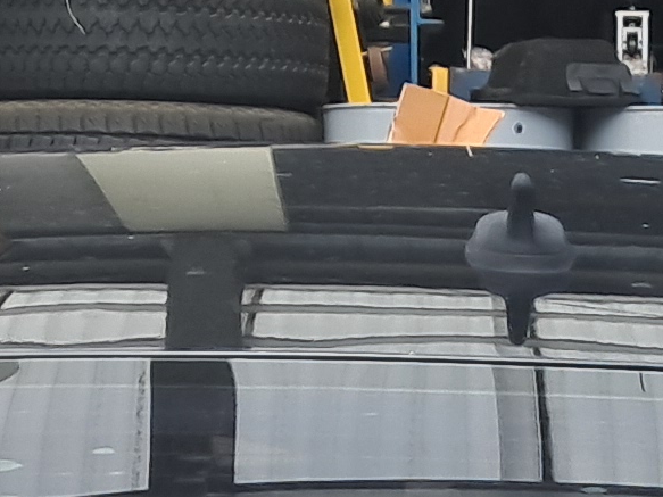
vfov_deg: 6.8
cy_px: 1654
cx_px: 658
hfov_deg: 10.4
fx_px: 3619
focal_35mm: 189
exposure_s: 1/195
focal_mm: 4
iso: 50
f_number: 1.8
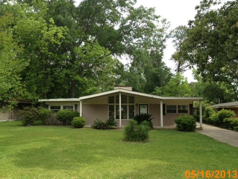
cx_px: 119
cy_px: 90
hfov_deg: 52.6
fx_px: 241
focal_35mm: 35
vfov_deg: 40.7
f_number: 2.4
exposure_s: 1/690
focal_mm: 4.28
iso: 50
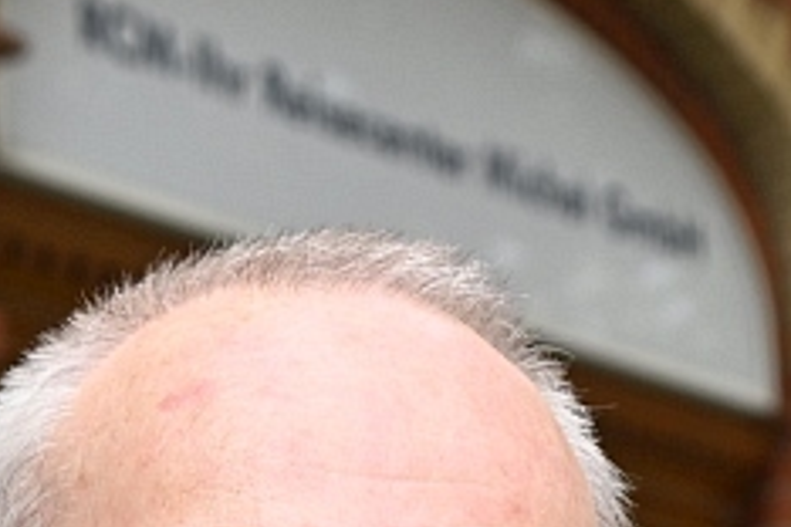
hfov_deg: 8.9
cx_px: 270
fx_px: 5075
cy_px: 1368
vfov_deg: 5.7
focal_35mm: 231
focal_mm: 36
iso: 200
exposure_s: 1/320
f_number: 4.8
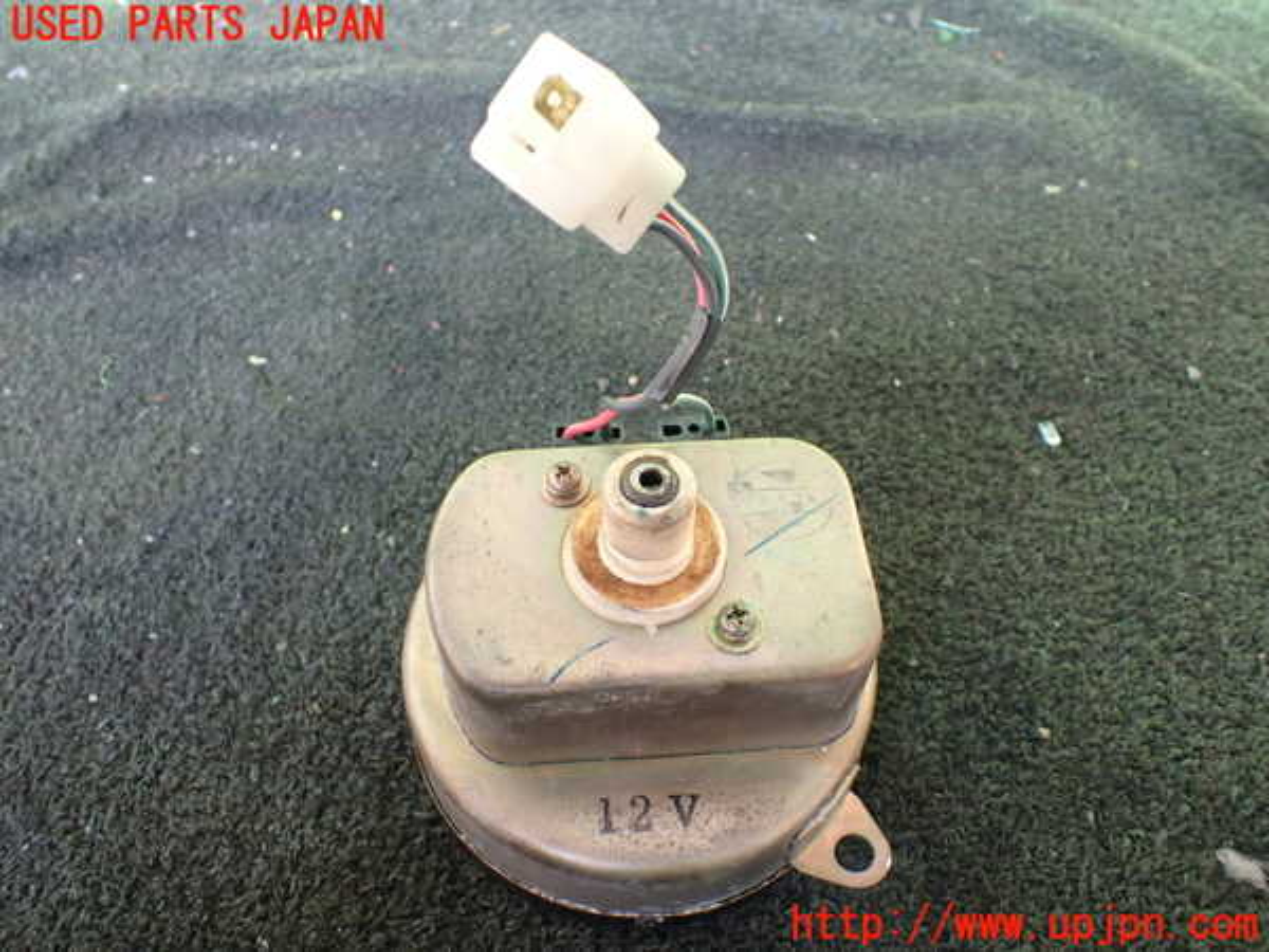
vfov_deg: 46.8
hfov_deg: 60.0
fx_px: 1100
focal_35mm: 30
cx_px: 634
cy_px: 476
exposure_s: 1/125
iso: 320
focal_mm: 5.4
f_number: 2.3
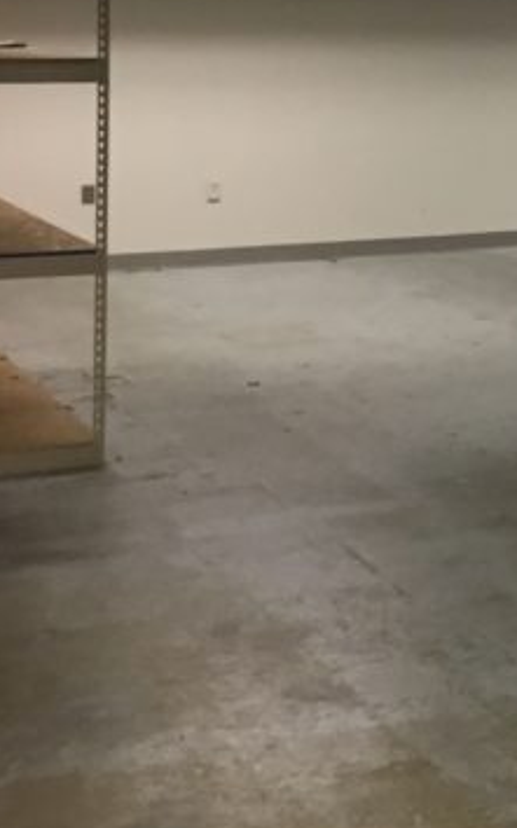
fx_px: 2008
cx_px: 880
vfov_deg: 22.7
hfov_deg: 13.4
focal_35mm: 89
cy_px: 77
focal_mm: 4.15
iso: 125
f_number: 2.2
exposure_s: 1/30
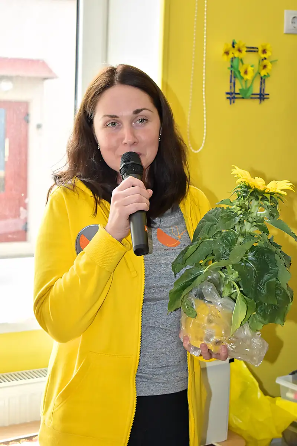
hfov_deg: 19.7
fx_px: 854
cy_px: 223
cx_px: 148
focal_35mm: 69
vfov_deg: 29.2
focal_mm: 46
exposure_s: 1/200
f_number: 5.3
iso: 640
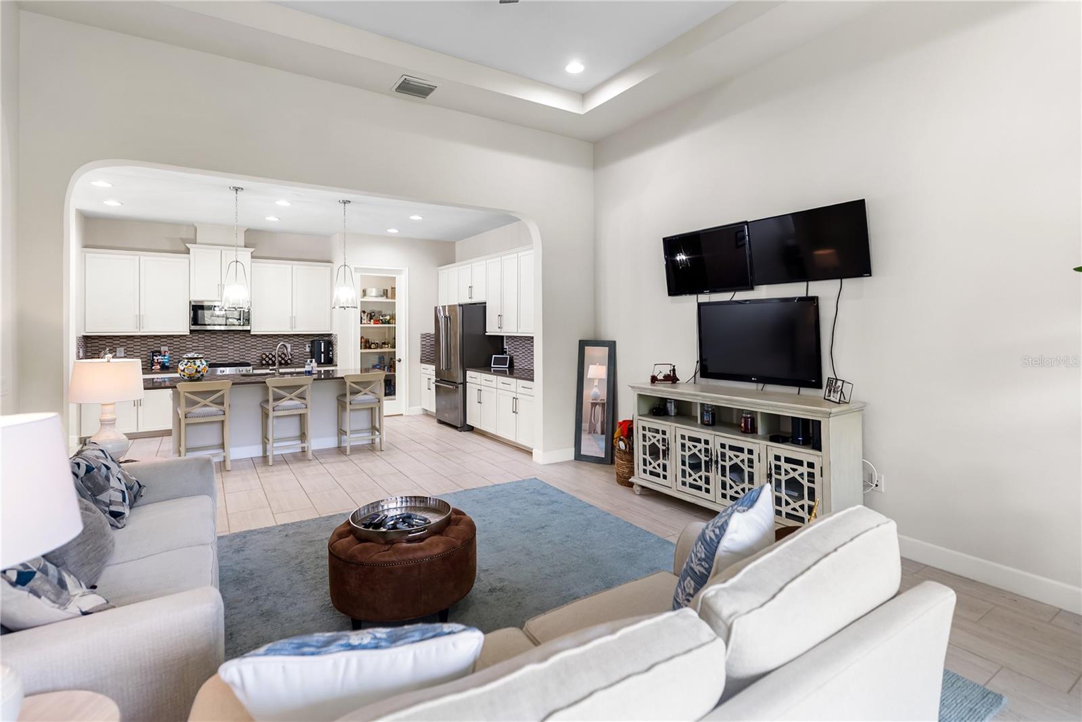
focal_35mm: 16
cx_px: 541
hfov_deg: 96.7
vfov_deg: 73.8
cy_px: 361
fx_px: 481
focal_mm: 16
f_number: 2.8
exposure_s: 1/15
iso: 125
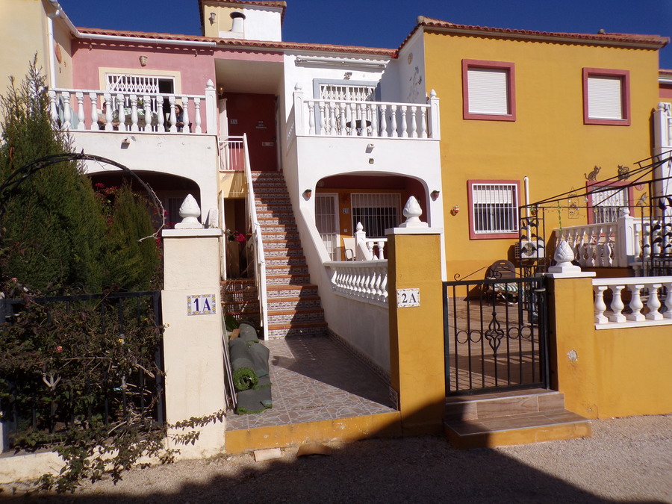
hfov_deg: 71.6
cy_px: 252
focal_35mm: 24
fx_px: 466
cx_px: 336
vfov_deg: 56.8
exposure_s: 1/850
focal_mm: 4.3
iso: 80
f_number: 5.8
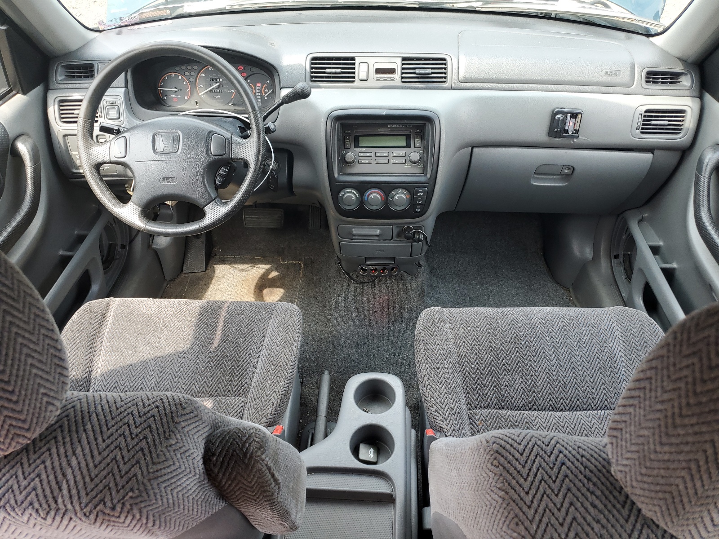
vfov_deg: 53.1
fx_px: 540
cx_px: 360
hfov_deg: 67.3
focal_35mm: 26
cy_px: 270
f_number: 1.5
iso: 50
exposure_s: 1/208
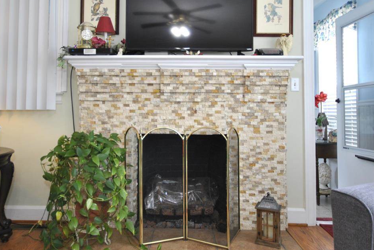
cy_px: 105
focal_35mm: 24
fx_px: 250
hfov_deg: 73.6
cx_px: 174
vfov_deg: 53.0
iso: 200
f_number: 4
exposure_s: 1/40
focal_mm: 10
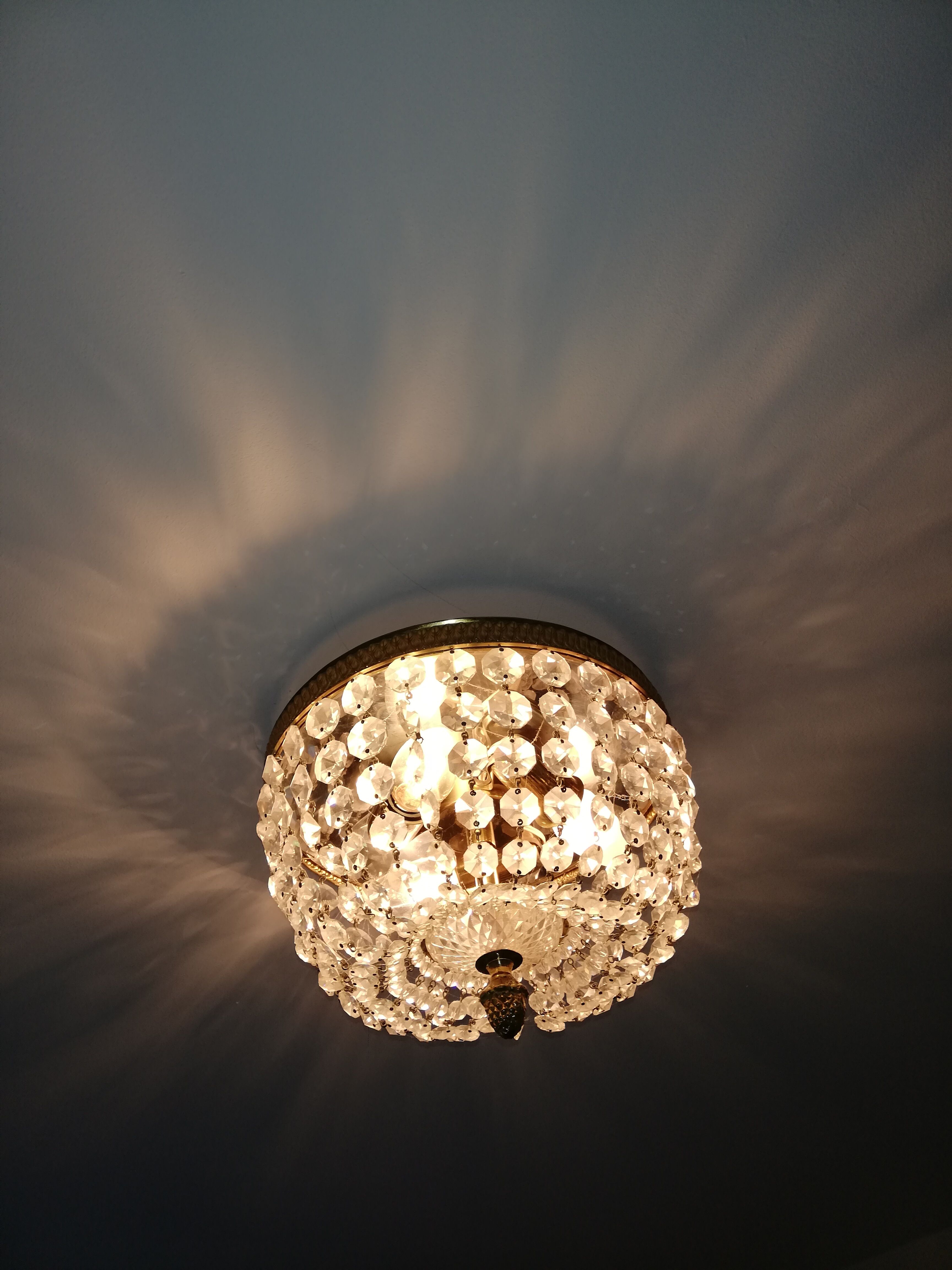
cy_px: 635
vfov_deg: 65.3
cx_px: 476
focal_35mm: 27
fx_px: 990
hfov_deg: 51.4
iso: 50
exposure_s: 1/100
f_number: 2.2
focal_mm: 3.81
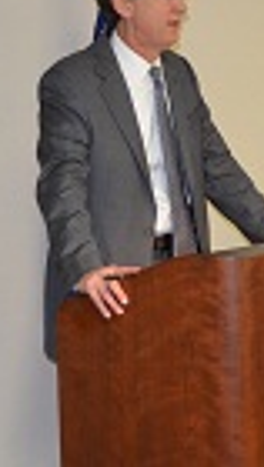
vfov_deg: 18.6
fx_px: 1428
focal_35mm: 115
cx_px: 510
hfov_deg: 9.9
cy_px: 223
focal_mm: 26
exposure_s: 1/60
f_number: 4.2
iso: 1400
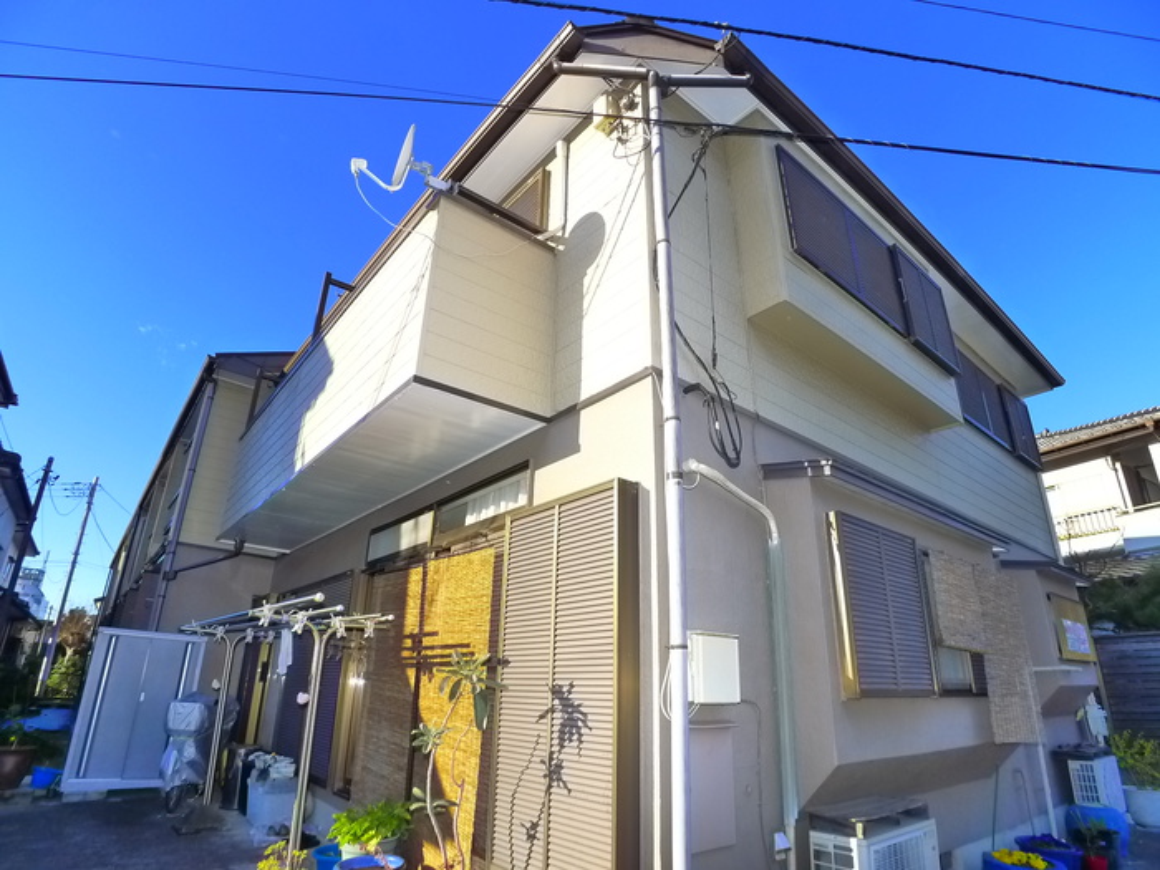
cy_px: 435
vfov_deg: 56.8
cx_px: 580
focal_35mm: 24
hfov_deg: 71.6
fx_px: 804
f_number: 3.5
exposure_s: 1/500
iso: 400
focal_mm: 5.1
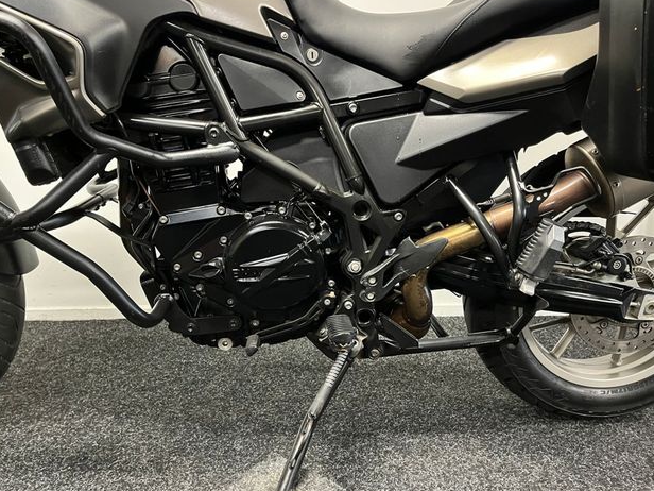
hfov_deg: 65.3
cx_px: 317
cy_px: 246
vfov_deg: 51.4
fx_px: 510
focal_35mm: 27
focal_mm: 5.1
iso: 640
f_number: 1.6
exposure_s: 1/33
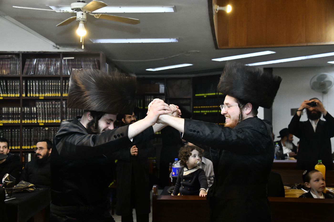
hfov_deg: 39.6
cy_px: 111
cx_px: 167
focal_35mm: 50
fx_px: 464
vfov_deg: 27.0
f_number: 5.6
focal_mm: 50
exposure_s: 1/500
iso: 2500
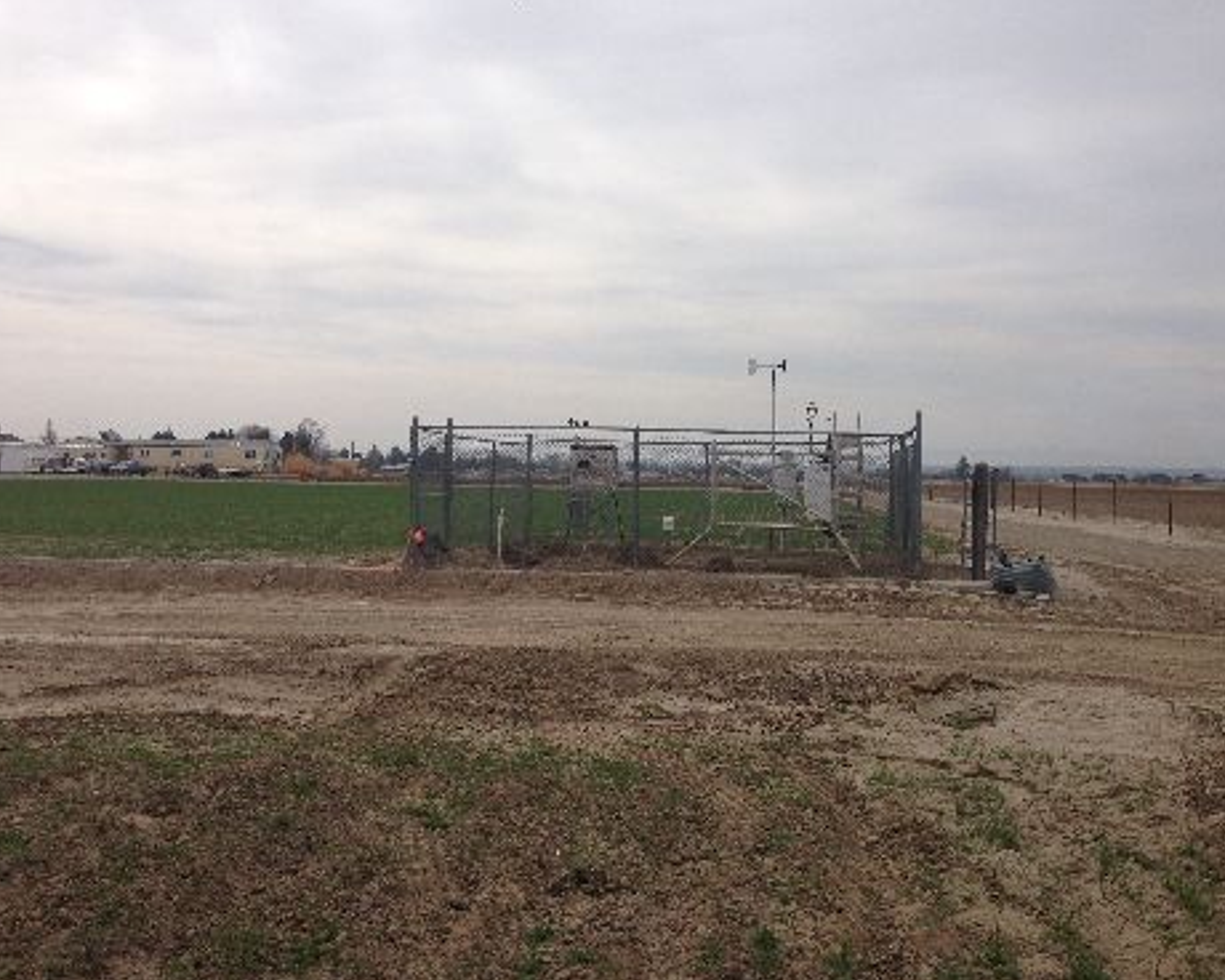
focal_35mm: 35
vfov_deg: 42.2
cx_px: 623
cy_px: 491
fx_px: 1269
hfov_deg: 51.5
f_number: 2.4
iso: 50
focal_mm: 4.12
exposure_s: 1/2857
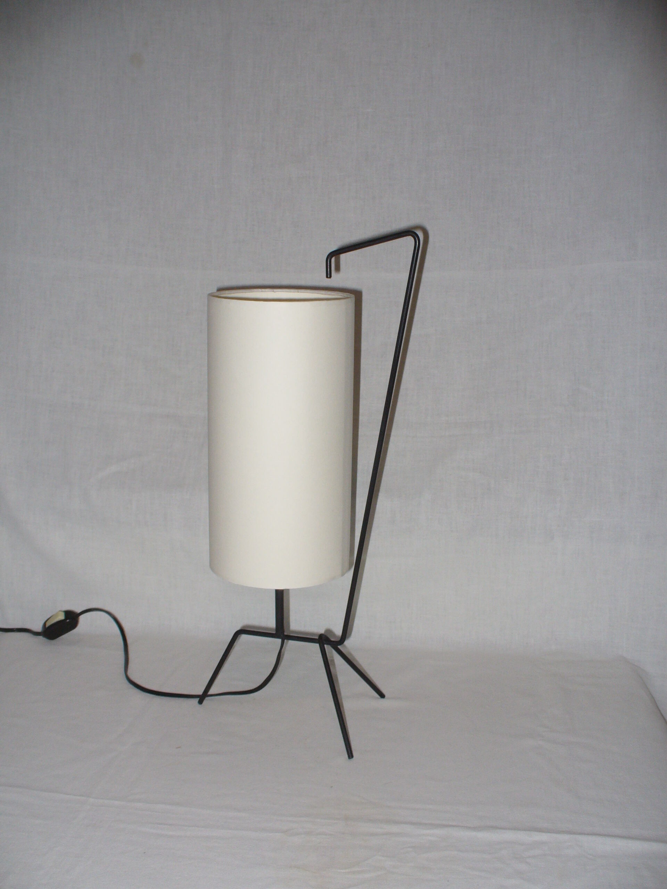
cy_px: 444
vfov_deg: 50.1
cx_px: 334
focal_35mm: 37
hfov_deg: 38.7
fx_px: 951
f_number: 2.8
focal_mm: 6.1
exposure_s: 1/30
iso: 100
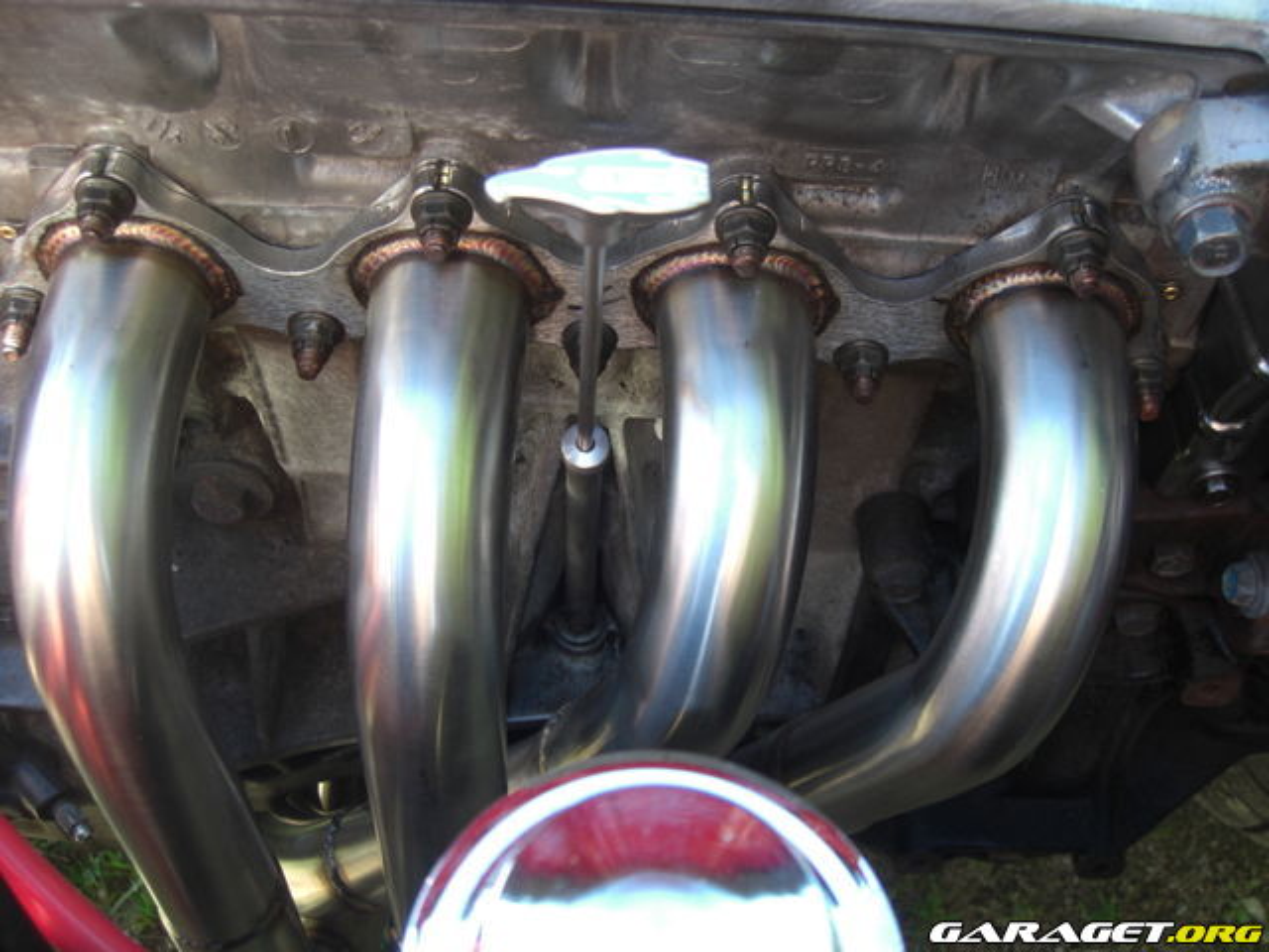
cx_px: 634
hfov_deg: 49.0
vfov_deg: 37.7
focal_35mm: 38
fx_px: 1393
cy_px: 476
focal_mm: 7.9
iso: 100
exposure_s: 1/60
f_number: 2.8
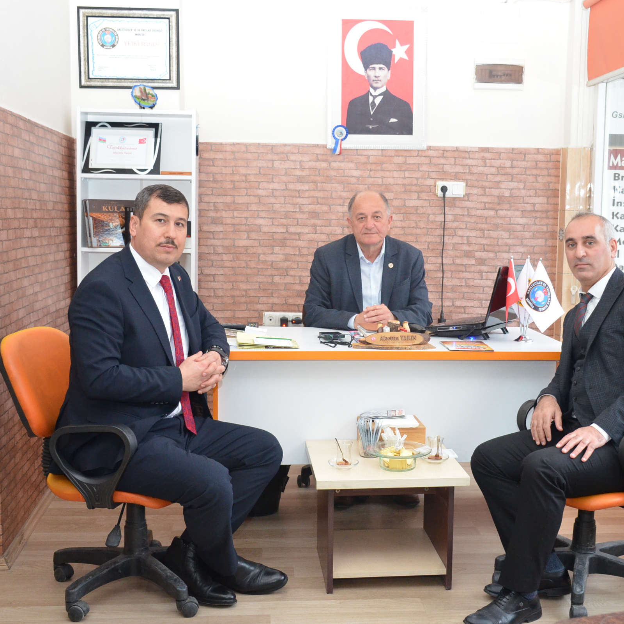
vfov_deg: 36.1
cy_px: 317
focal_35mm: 47
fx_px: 959
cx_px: 350
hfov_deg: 36.0
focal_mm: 24
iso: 2000
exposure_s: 1/60
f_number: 4
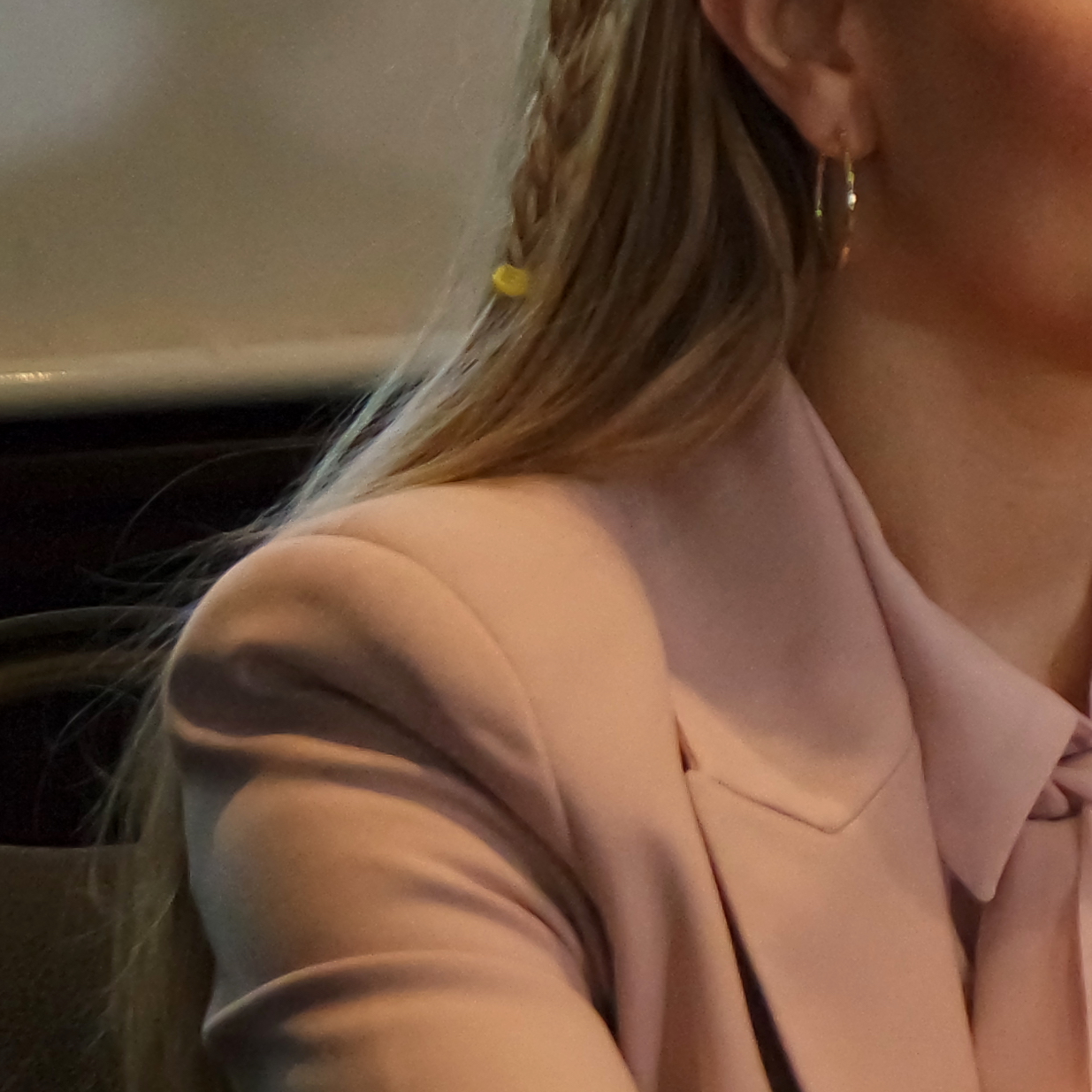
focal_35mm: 339
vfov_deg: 5.2
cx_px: 2394
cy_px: 98
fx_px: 12099
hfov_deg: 5.1
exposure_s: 1/100
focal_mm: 59
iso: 3200
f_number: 4
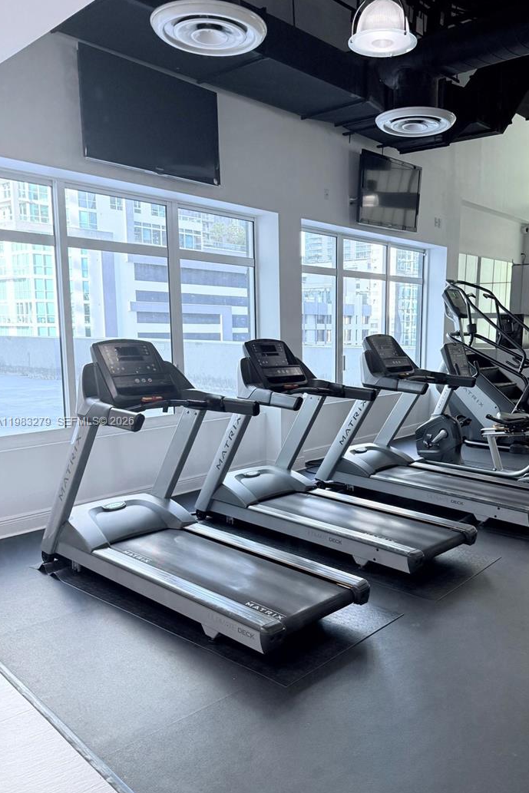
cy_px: 422
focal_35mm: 29
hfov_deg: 44.5
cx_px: 338
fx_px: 639
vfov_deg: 63.6
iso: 160
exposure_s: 1/124
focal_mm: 6.76
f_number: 1.78
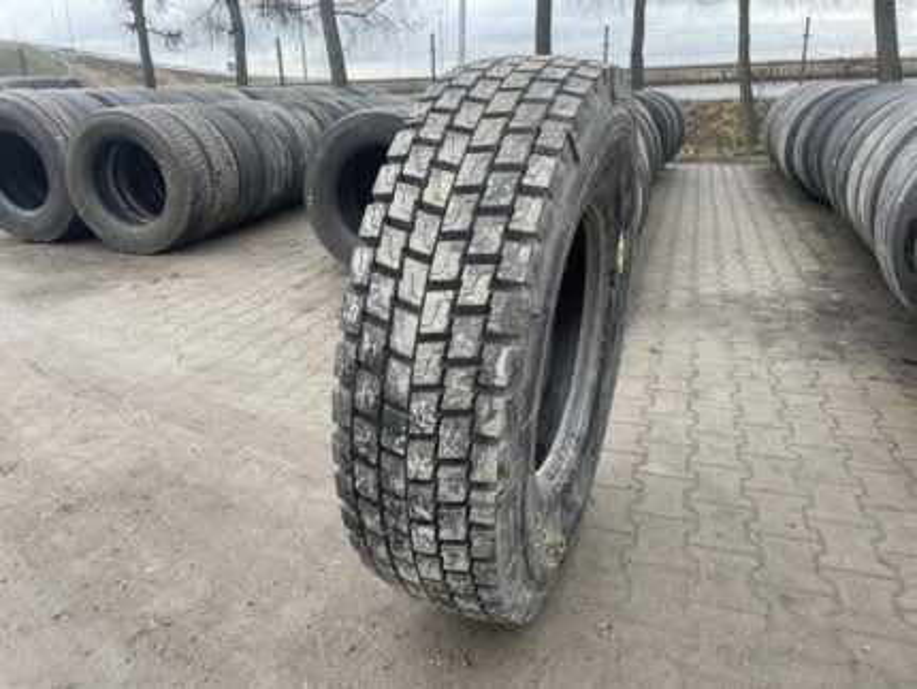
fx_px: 689
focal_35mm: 26
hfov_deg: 67.3
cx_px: 458
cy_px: 344
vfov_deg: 53.1
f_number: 1.6
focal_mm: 4.2
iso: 32
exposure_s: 1/239
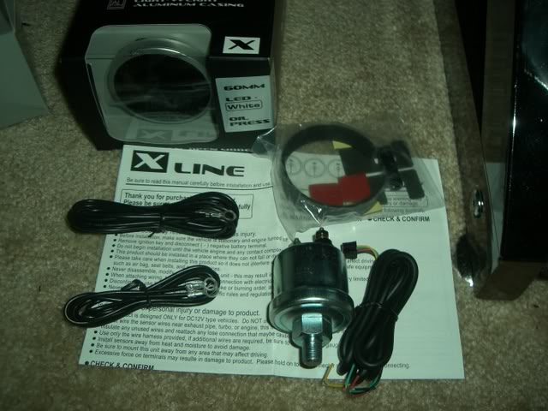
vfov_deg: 37.7
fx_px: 602
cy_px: 206
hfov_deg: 49.0
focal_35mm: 38
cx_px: 274
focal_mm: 6.2
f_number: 2.7
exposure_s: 1/60
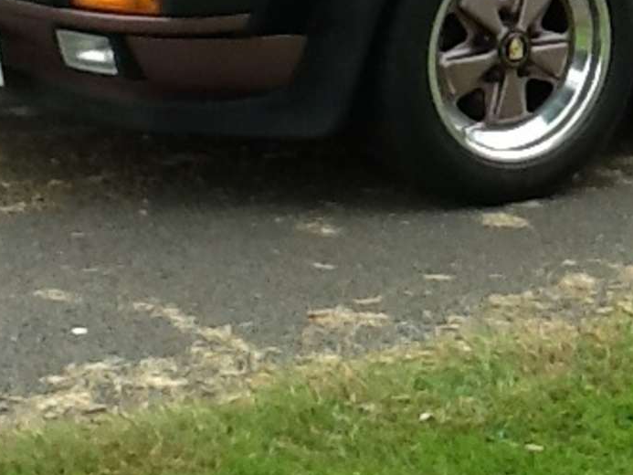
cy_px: -173
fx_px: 2323
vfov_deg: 11.3
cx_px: 652
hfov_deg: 15.2
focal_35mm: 127
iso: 40
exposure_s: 1/209
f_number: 2.4
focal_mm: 2.03
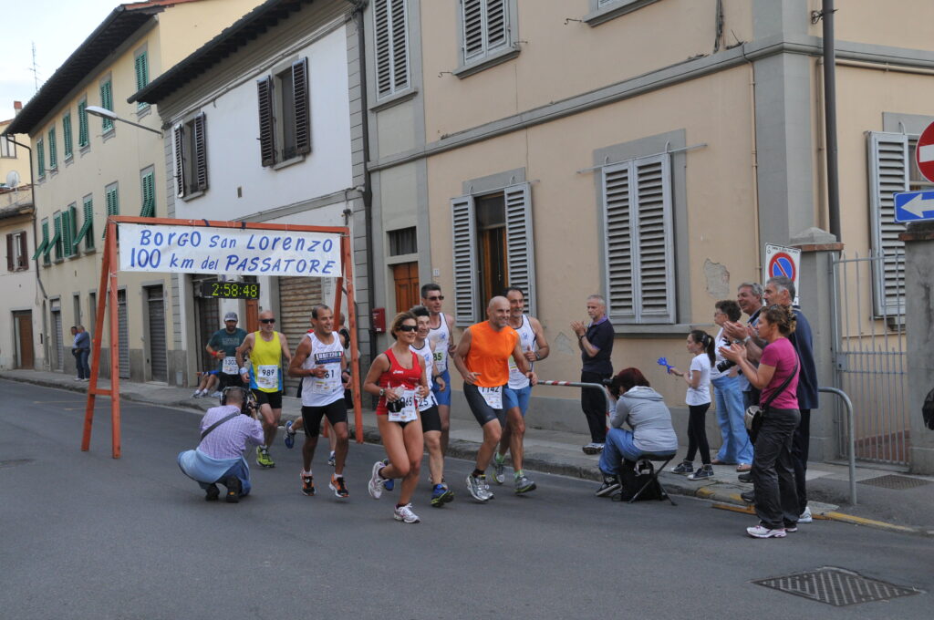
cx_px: 467
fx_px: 1011
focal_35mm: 39
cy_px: 310
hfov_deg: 49.6
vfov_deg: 34.1
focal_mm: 26
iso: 640
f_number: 5.6
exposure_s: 1/500
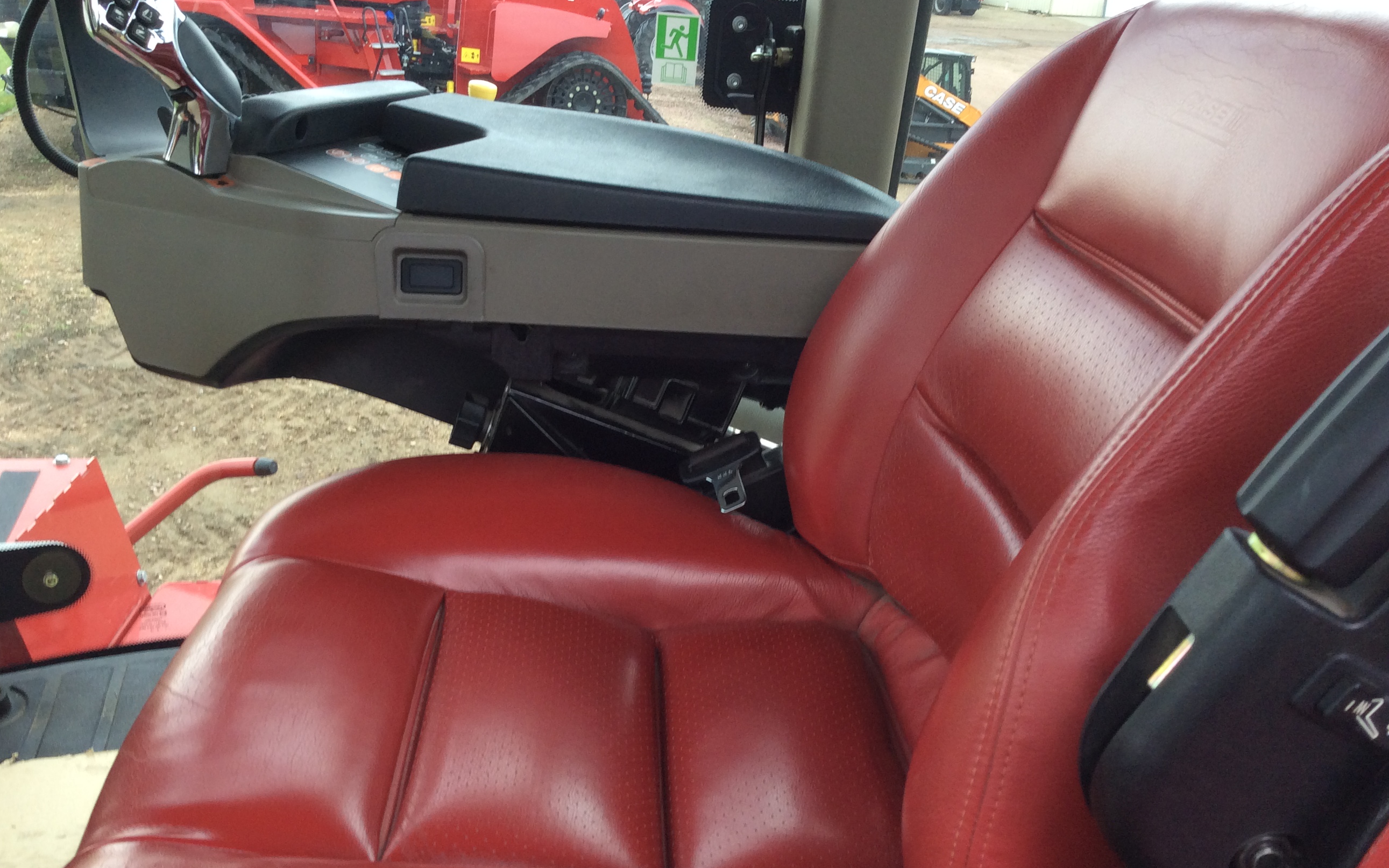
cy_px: 455
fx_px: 1287
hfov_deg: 56.7
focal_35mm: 34
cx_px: 693
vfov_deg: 37.3
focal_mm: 3.3
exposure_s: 1/120
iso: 40
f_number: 2.4
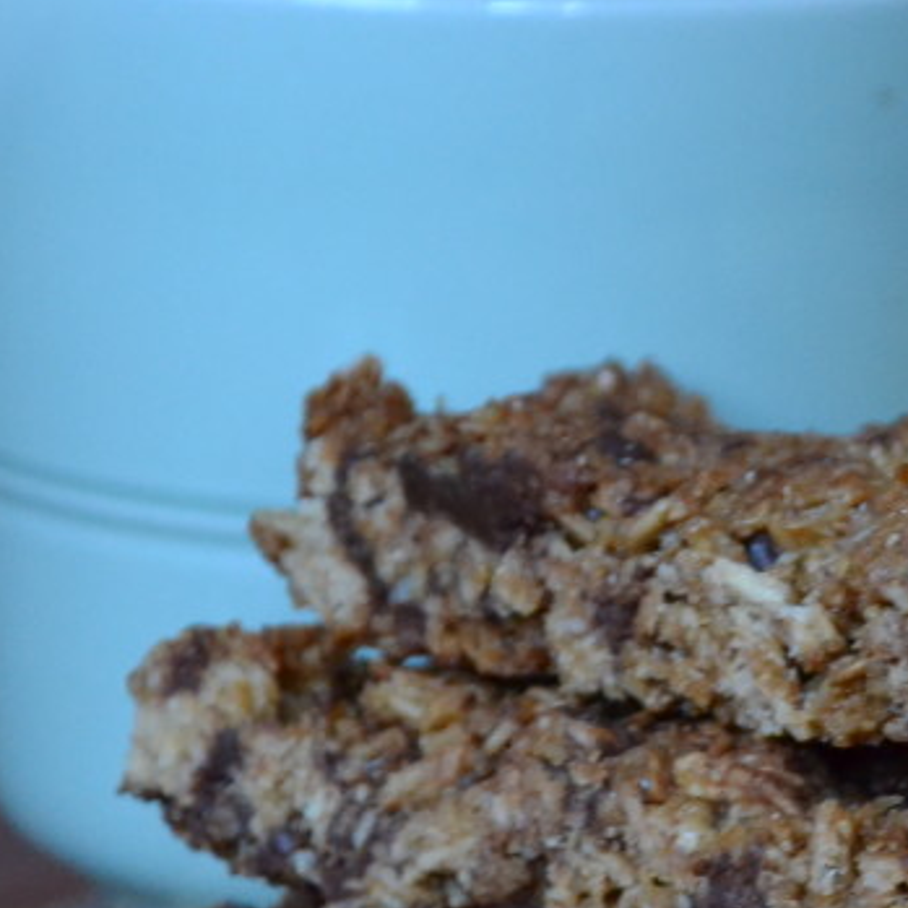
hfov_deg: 4.5
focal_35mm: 392
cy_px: 764
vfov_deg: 4.5
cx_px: 1033
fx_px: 11640
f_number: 5.6
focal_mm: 105
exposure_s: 1/25
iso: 3200
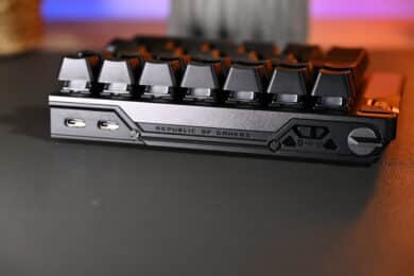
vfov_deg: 17.1
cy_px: 138
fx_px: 920
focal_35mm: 80
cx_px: 207
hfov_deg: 25.4
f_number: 5.6
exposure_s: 1/100
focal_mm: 80
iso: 400
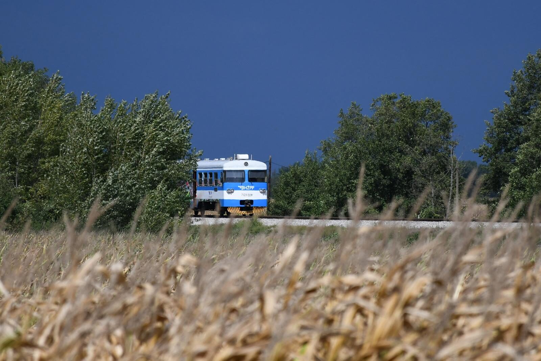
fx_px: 3156
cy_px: 180
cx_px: 270
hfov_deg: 9.8
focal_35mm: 210
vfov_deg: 6.5
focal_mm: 140
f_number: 5.6
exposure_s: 1/5000
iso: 500
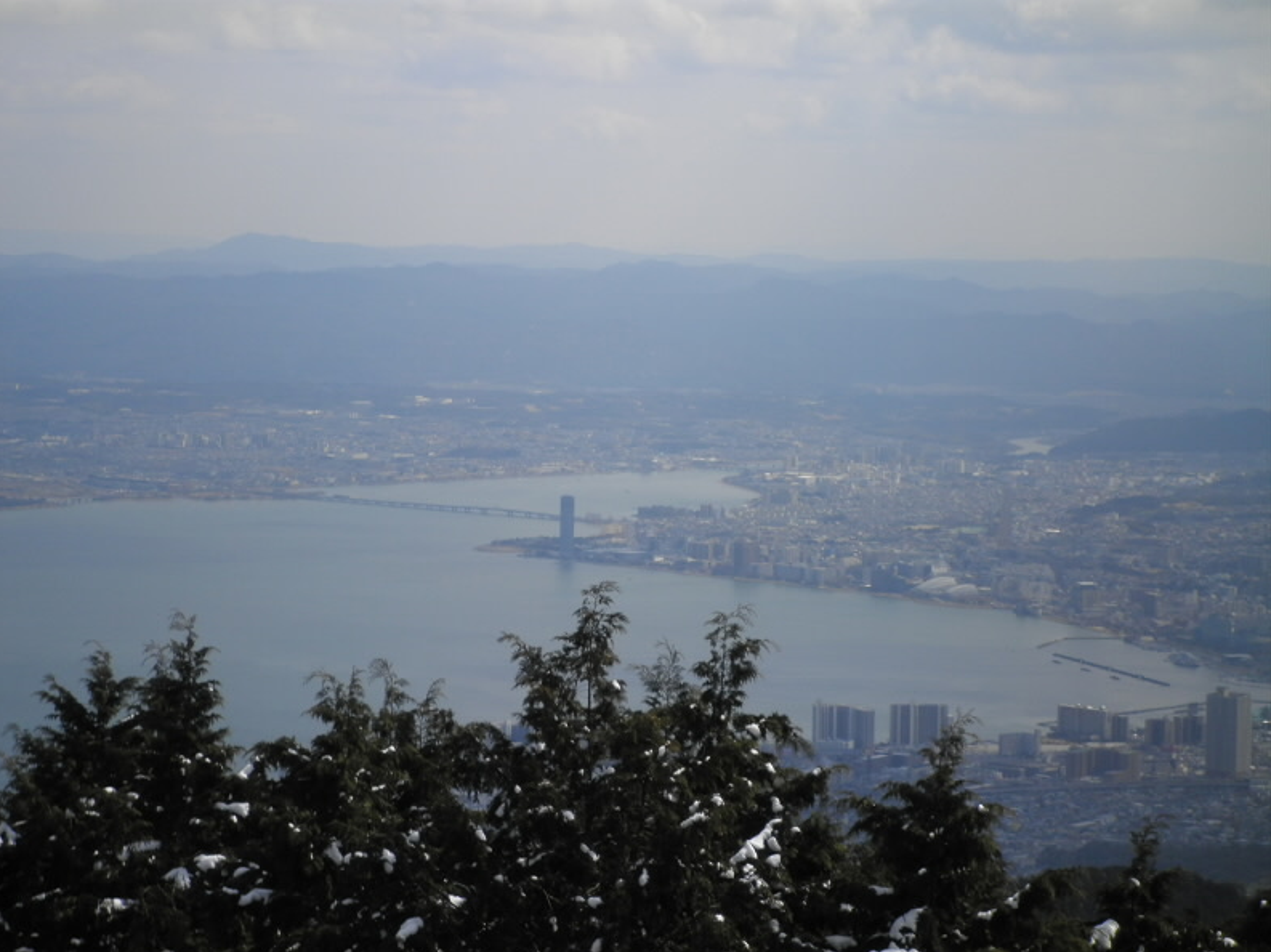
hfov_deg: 18.1
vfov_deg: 13.6
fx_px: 4000
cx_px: 631
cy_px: 479
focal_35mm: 109
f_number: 5.9
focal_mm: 19.6
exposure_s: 1/640
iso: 64
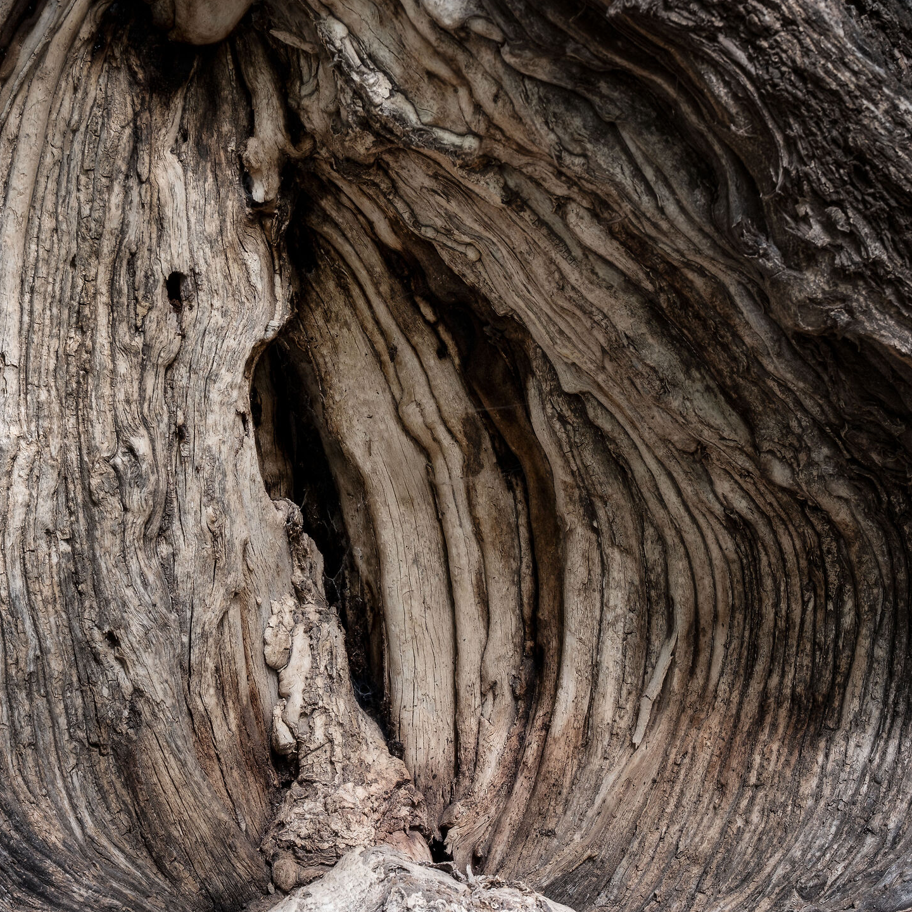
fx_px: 3547
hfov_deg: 14.6
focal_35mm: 119
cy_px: 412
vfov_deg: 14.6
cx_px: 337
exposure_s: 1/50
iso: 400
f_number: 8
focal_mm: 56
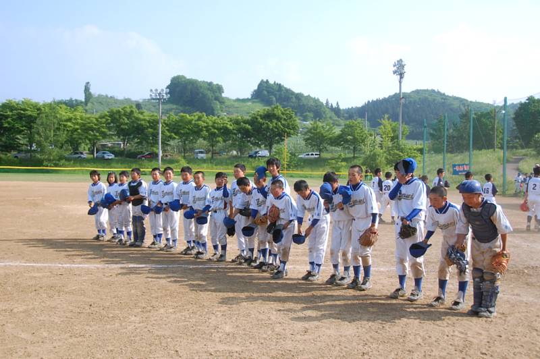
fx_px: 585
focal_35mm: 39
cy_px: 180
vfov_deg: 34.2
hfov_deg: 49.6
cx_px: 270
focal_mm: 26
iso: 200
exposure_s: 1/800
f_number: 4
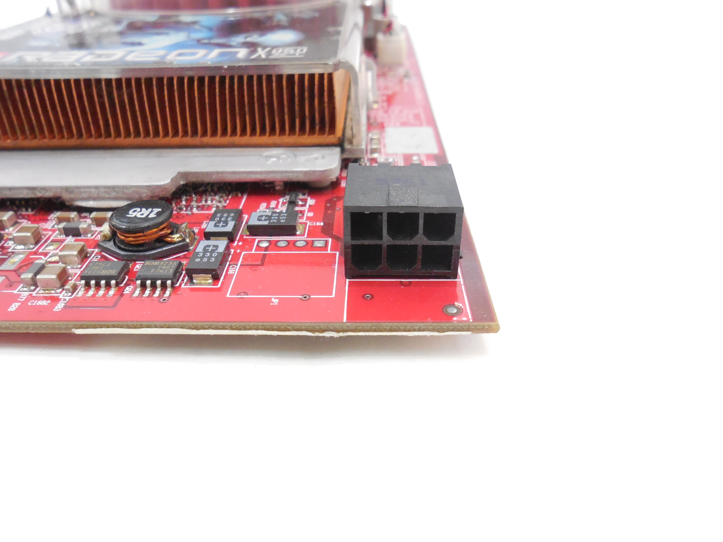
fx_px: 543
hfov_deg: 67.3
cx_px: 362
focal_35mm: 26
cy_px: 271
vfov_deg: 53.1
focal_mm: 4.6
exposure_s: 1/160
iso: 800
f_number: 3.5
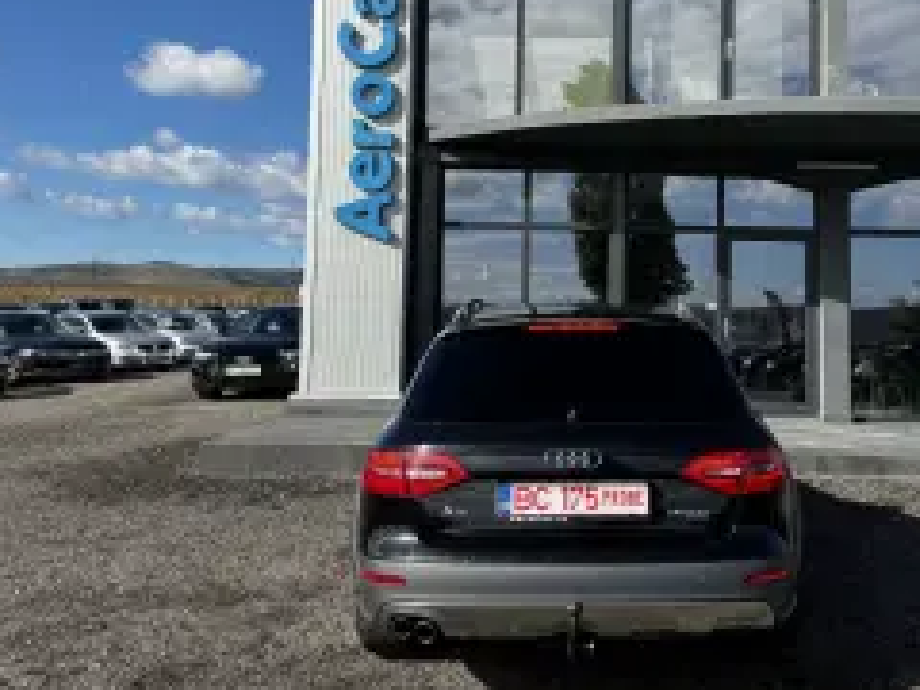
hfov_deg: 50.9
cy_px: 245
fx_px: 957
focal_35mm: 36
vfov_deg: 39.3
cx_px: 567
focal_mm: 6.76
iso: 80
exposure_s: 1/3597
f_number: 1.78
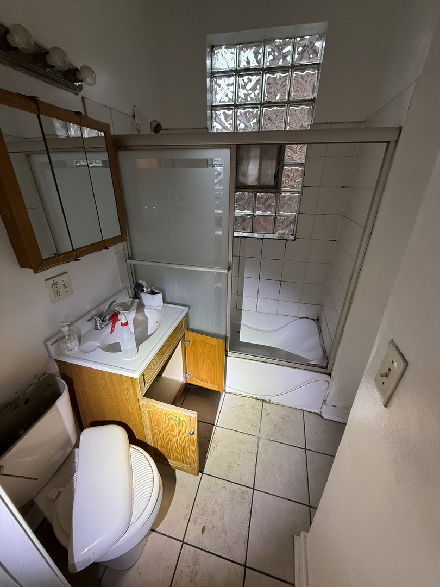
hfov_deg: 85.7
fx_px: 237
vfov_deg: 102.1
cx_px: 220
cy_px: 294
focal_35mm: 14
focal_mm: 2.22
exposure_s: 1/120
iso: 250
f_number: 2.2
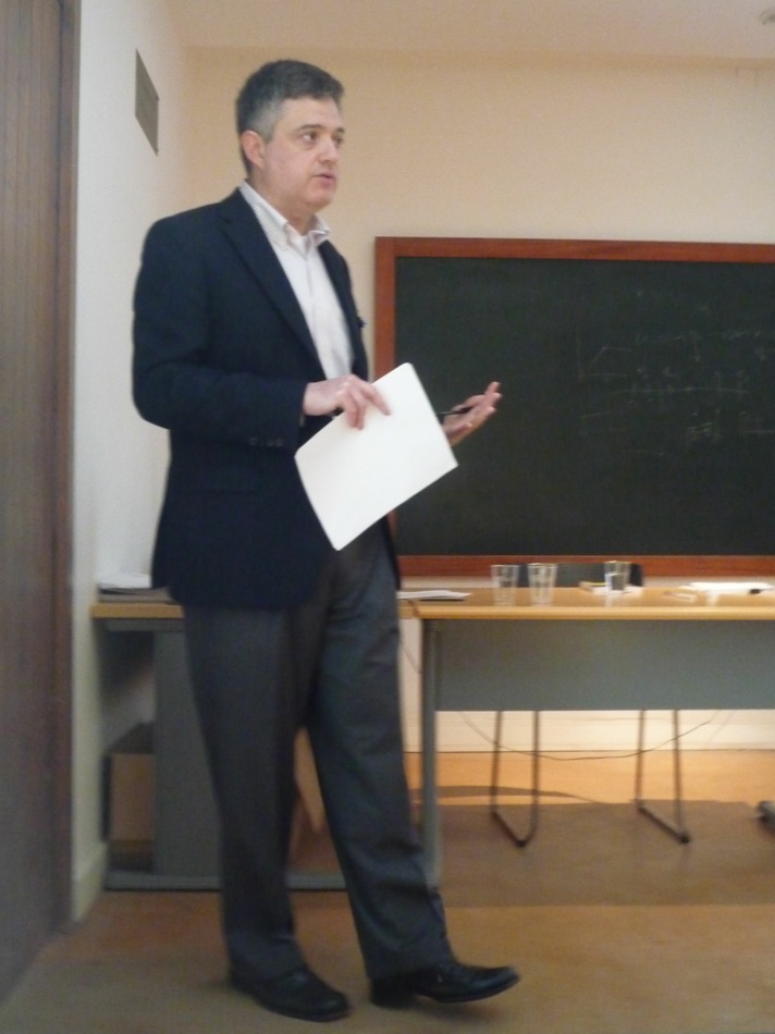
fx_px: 1254
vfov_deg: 44.8
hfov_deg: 34.3
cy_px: 517
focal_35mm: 42
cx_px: 388
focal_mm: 7.3
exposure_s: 1/8
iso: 800
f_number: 4.1
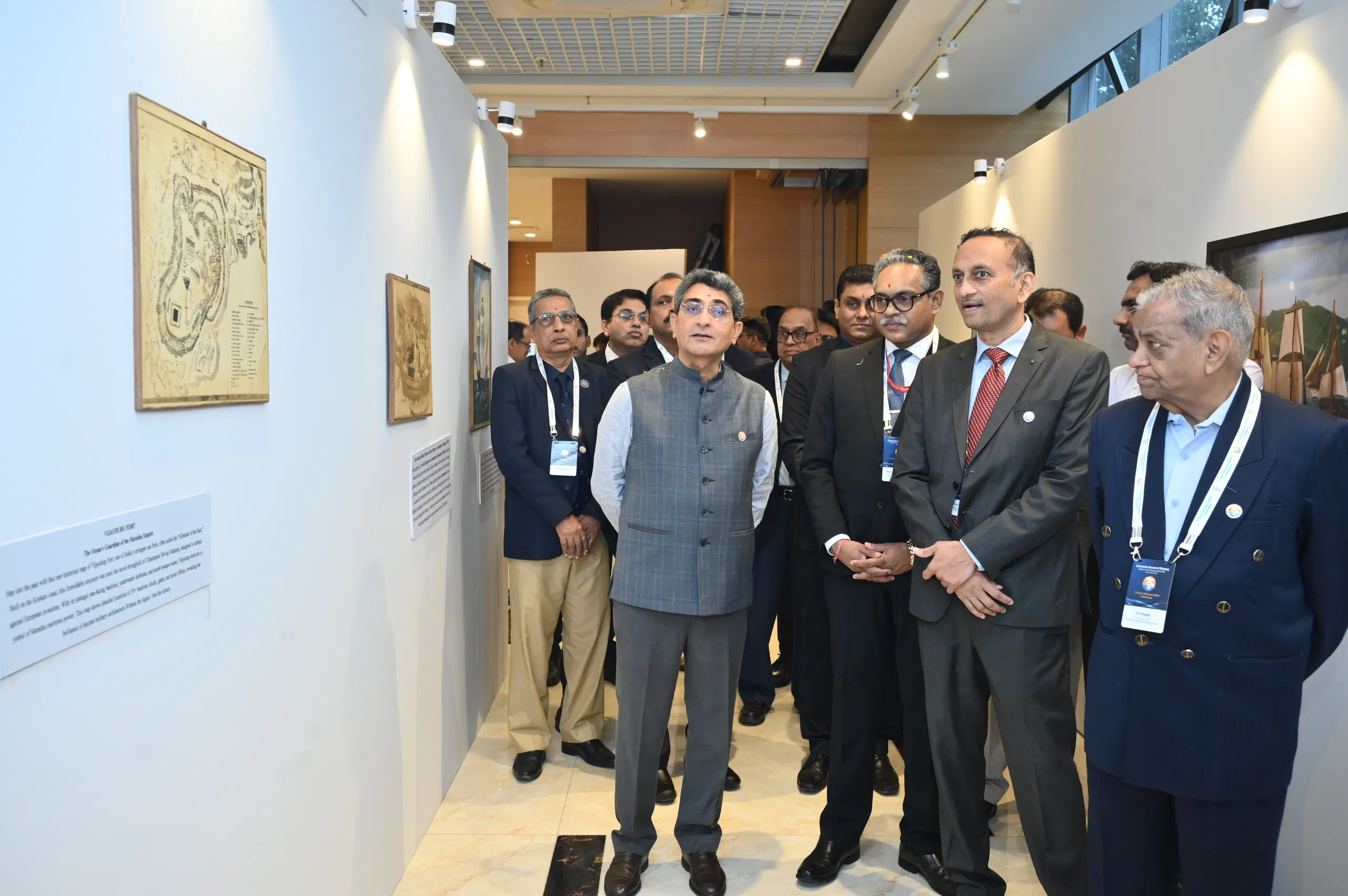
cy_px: 448
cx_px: 674
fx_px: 1141
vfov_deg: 42.9
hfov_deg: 61.1
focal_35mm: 30
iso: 1600
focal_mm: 30.5
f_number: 5.6
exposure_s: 1/160
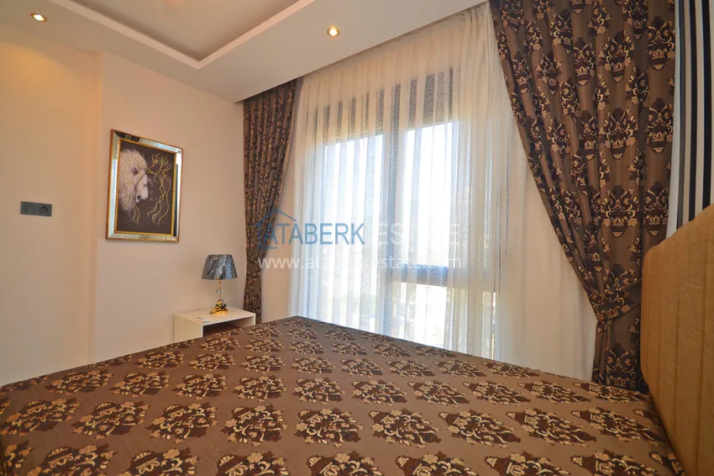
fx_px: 297
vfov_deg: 77.3
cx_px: 357
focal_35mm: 15
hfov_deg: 100.4
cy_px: 238
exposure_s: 1/100
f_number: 4.5
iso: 200
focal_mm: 10
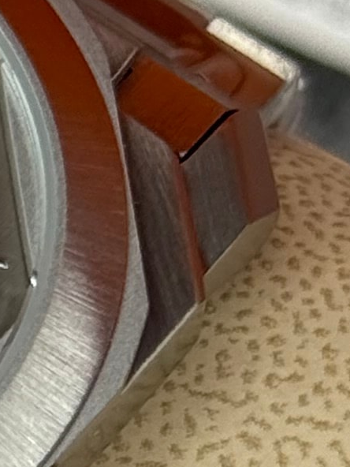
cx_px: -477
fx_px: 4408
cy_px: 553
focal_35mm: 327
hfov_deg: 4.4
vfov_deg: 6.0
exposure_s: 1/1085
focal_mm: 6.76
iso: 100
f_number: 1.78
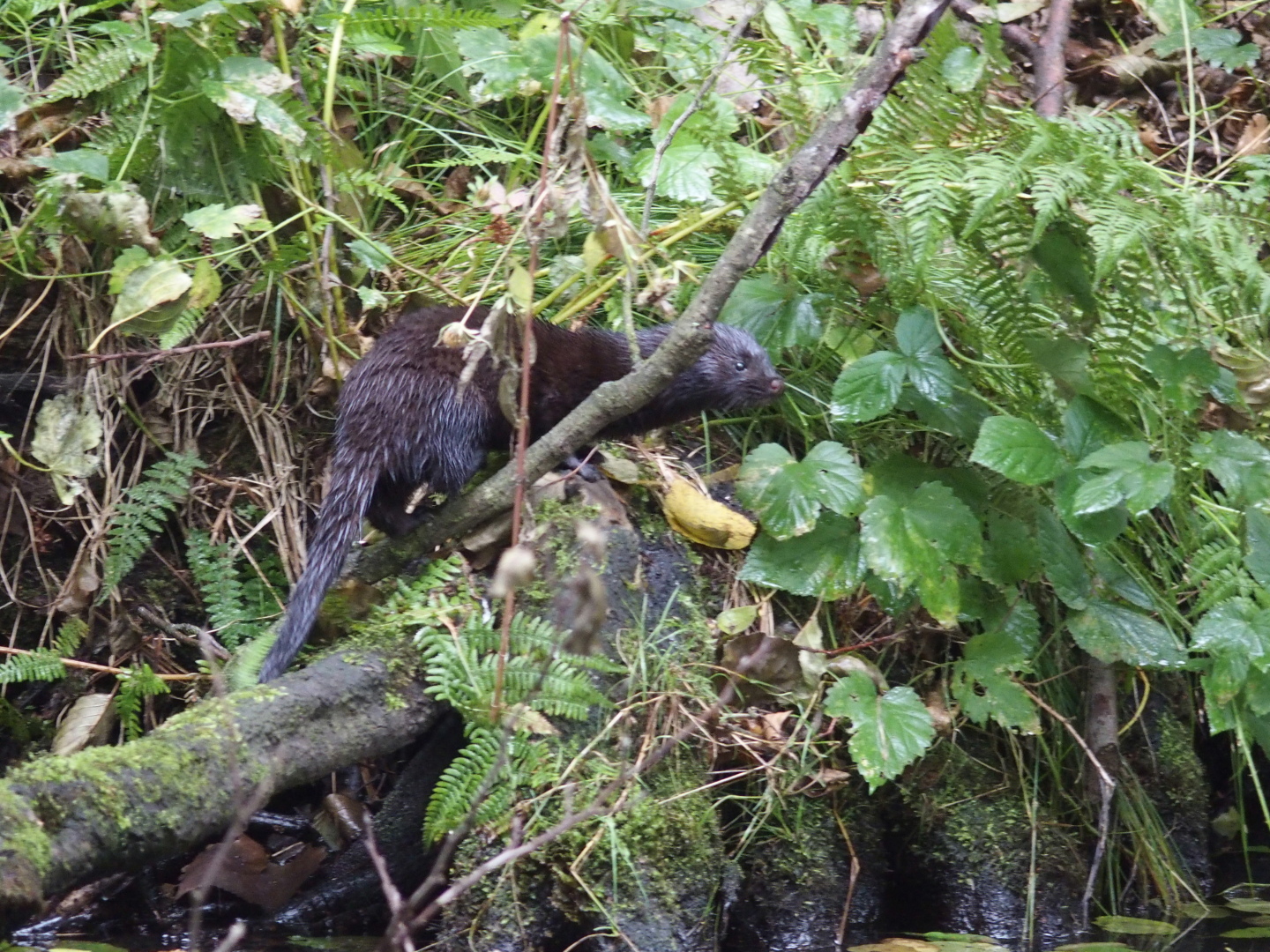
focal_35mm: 300
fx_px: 11006
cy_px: 476
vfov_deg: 5.0
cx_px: 635
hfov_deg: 6.6
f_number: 2.8
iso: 1250
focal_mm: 64.3
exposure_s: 1/80
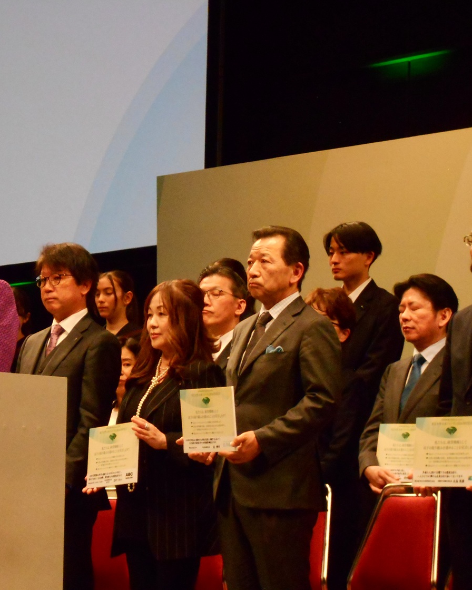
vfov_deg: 11.4
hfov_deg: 9.1
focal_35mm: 170
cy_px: 294
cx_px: 83
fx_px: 2968
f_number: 6.5
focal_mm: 23
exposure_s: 1/60
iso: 800
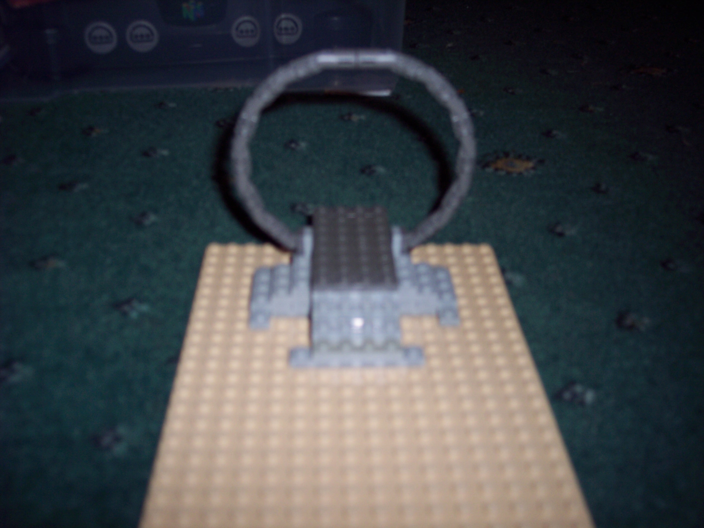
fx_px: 793
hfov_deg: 47.9
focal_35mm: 39
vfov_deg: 36.8
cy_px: 264
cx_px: 352
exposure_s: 1/60
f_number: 2.8
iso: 100
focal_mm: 8
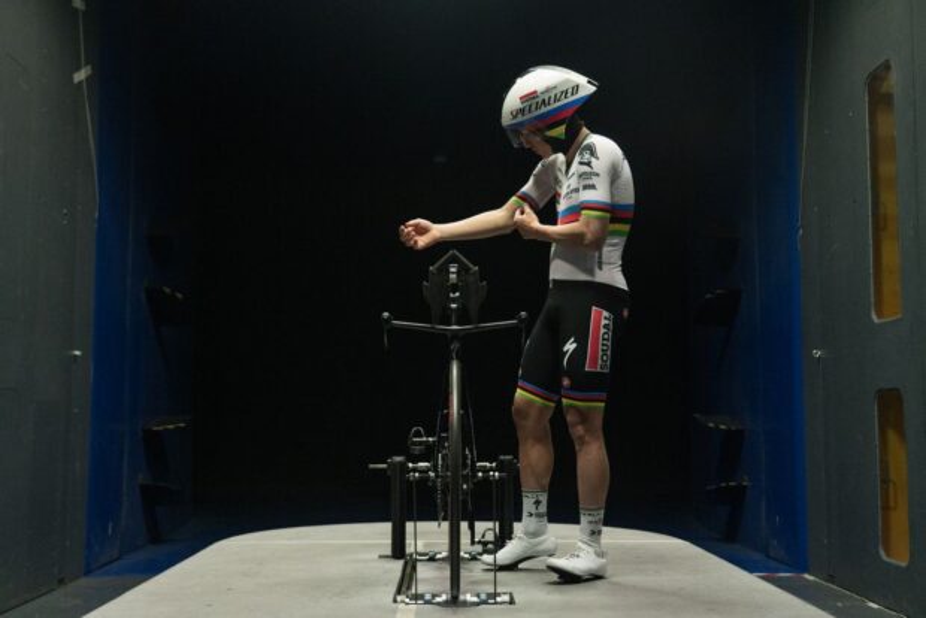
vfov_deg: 31.9
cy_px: 309
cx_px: 463
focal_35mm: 42
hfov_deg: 46.4
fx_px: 1081
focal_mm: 42
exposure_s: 1/160
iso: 2500
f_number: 4
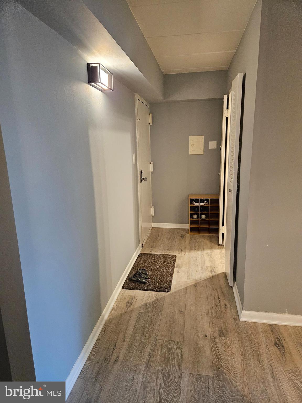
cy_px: 202
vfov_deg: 73.9
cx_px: 151
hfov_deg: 58.9
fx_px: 268
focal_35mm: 23
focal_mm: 5.4
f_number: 1.8
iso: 800
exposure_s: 1/60
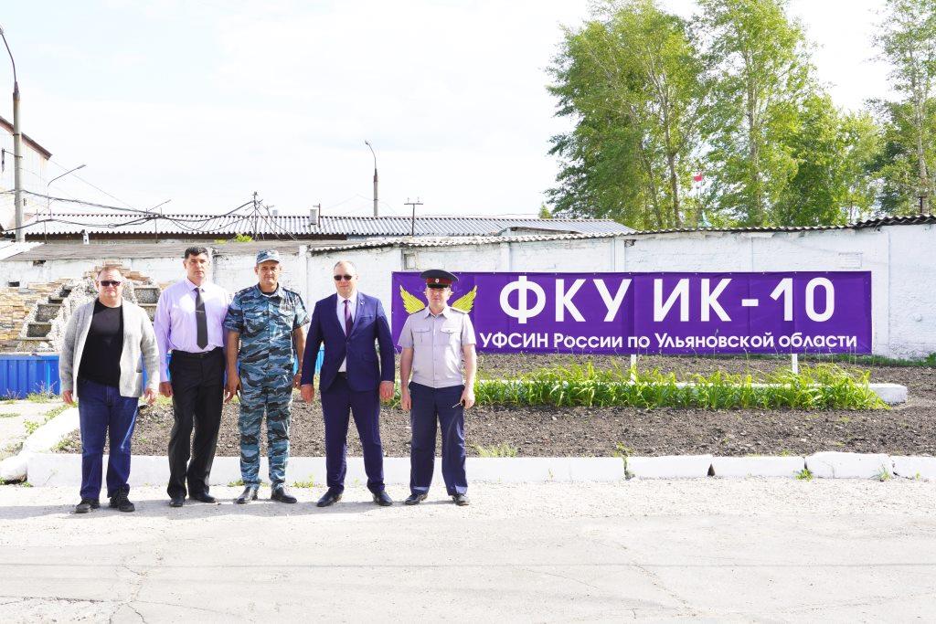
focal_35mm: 50
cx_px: 468
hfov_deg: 40.0
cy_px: 312
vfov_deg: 27.3
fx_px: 1287
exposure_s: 1/125
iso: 100
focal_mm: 33
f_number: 10
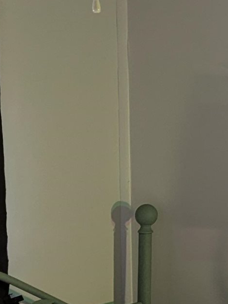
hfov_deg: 11.7
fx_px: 1029
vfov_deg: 16.8
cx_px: 416
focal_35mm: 117
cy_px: 122
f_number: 1.85
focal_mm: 6.81
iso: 50
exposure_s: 1/23.8
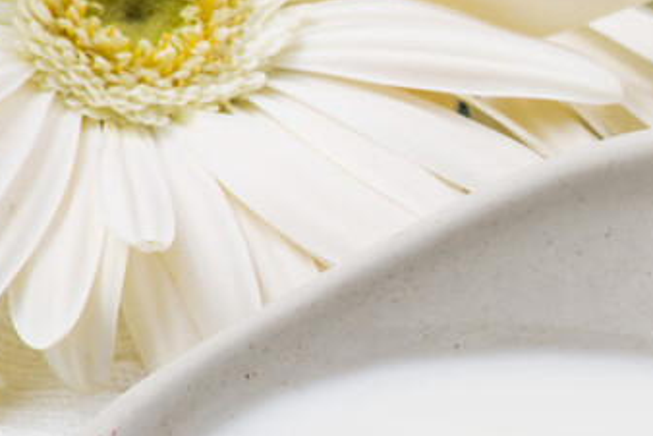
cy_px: 319
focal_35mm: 656
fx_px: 11909
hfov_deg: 3.1
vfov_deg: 2.1
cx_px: 1007
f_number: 18
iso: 50
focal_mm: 185
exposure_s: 1.6
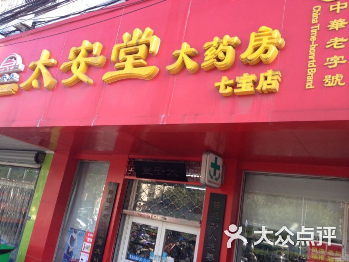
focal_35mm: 35
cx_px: 174
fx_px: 353
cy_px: 131
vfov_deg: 40.7
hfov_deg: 52.6
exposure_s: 1/163
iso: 50
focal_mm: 4.28
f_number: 2.4
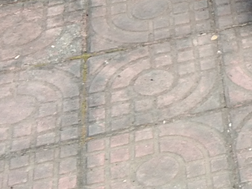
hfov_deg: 10.7
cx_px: 514
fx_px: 1230
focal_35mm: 169
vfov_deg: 8.5
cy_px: -141
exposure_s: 1/50
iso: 100
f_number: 2.2
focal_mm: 3.69
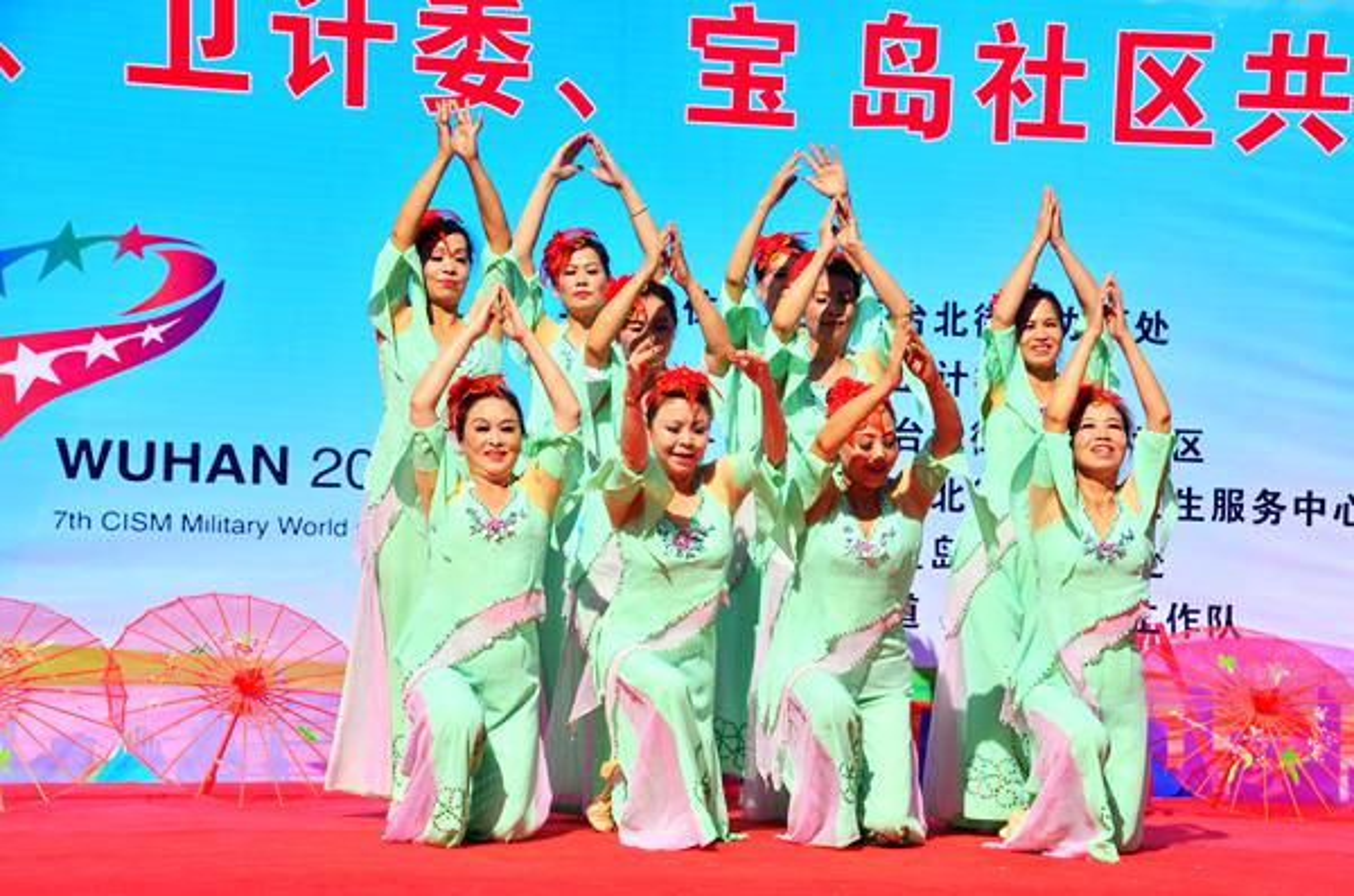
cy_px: 448
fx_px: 4390
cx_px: 677
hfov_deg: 17.5
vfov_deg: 11.7
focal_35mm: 117
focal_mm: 78
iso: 320
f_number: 10
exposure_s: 1/1600
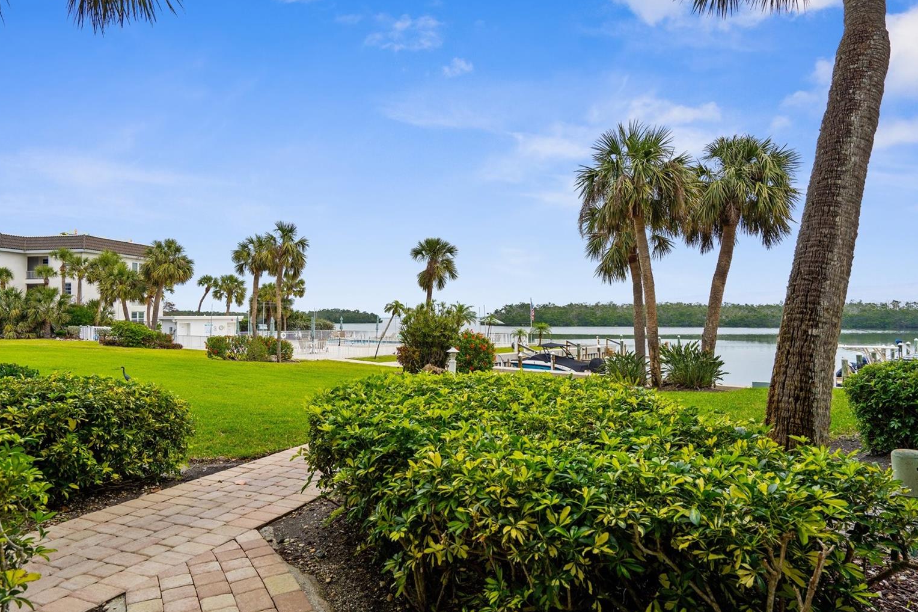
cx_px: 443
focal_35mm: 22
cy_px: 305
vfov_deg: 57.2
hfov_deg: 78.6
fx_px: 561
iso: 400
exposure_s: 1/1000
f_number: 7.1
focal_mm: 21
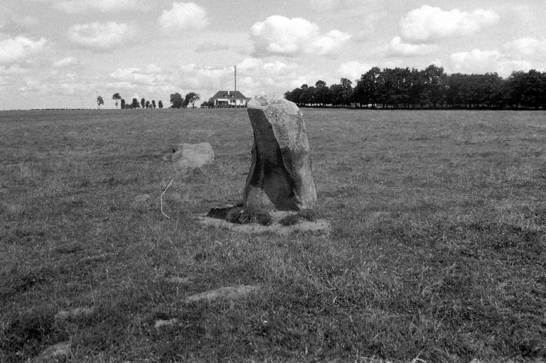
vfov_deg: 15.1
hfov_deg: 22.6
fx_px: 1363
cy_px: 182
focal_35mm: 90
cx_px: 273
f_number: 5
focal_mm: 60
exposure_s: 1/60
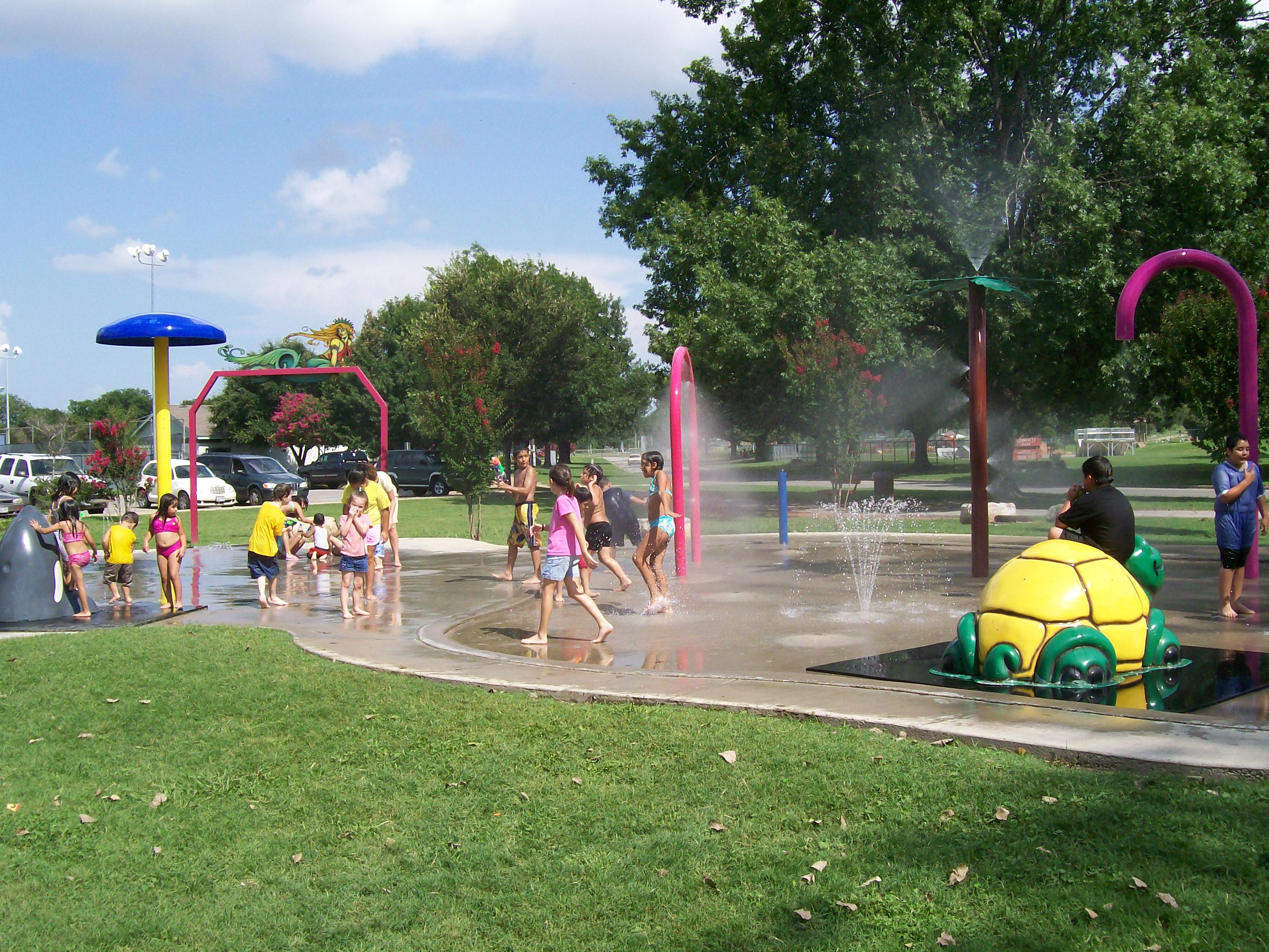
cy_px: 476
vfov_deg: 39.7
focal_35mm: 36
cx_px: 634
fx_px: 1320
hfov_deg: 51.4
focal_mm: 6
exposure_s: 1/543
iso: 80
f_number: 4.8
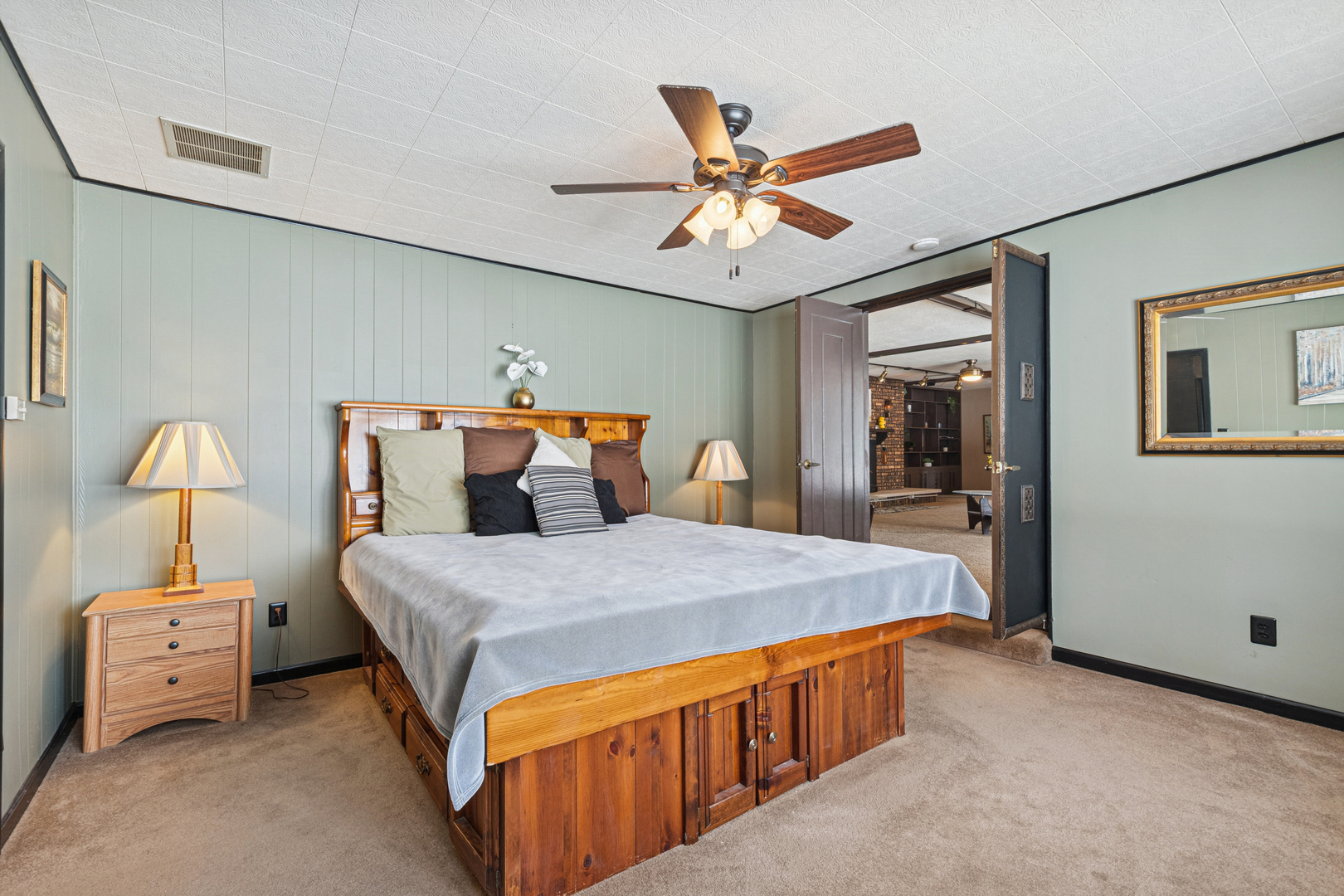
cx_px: 672
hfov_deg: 100.4
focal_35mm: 15
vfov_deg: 77.3
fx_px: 560
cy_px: 448
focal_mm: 10
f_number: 8
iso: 250
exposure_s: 1/40
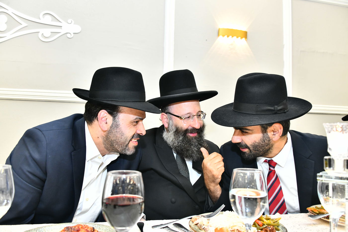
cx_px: 174
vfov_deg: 46.4
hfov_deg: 65.5
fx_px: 271
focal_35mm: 28
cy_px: 116
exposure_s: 1/200
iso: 2000
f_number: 5.6
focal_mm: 28
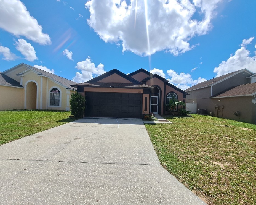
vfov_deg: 88.0
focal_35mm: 14
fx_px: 106
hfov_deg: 100.4
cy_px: 102
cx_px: 140
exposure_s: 1/2660
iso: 50
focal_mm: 1.74
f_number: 2.2
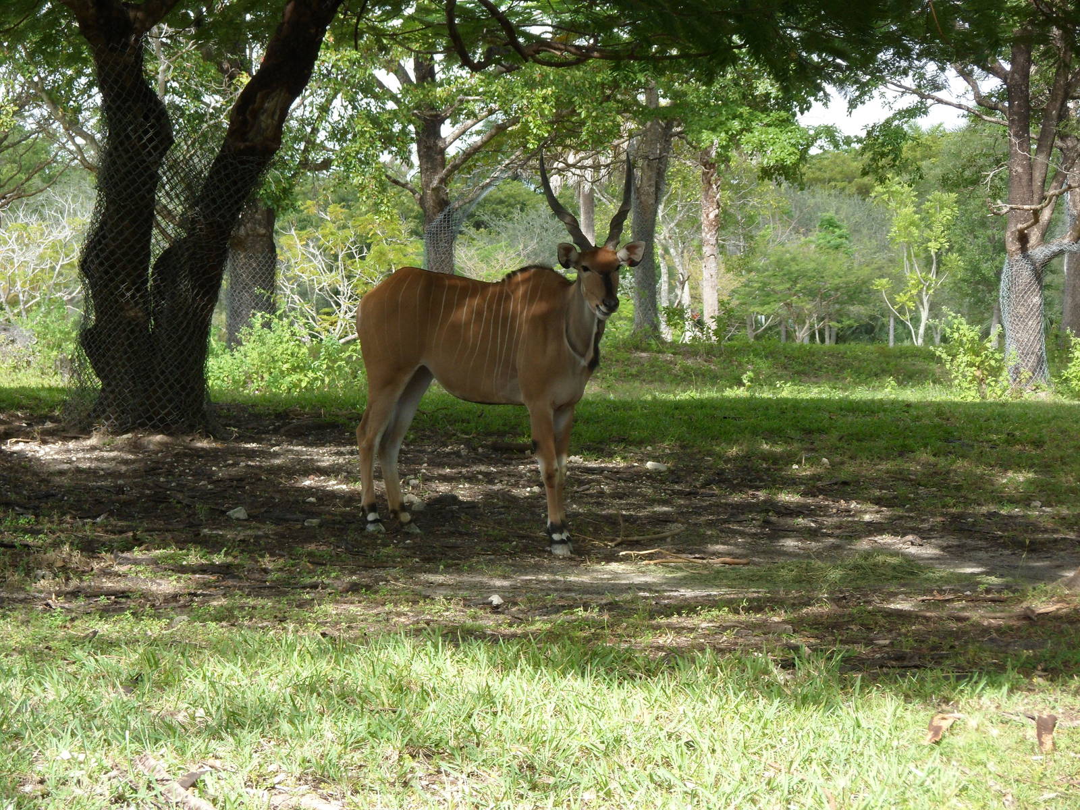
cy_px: 405
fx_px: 4056
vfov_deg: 11.4
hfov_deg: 15.2
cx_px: 540
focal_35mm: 130
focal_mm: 22.5
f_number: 5.4
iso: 80
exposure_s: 1/125
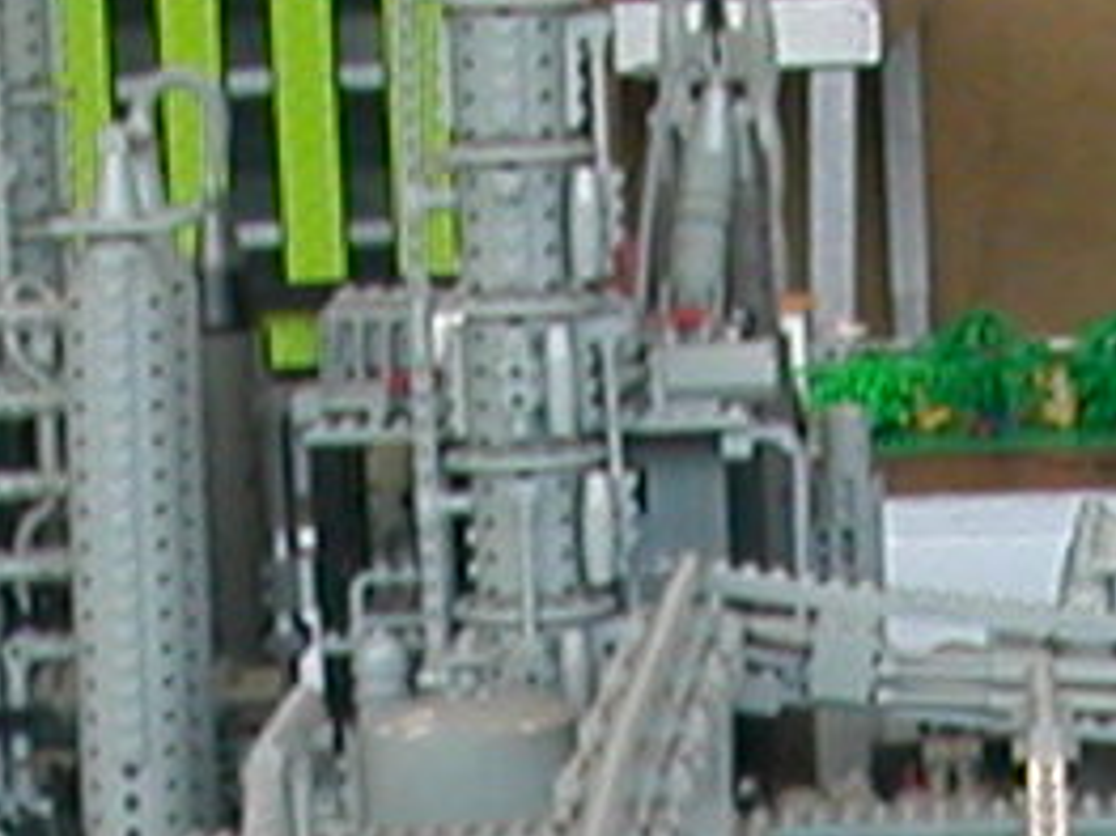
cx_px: 781
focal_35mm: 225
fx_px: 7251
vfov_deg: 6.2
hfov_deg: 8.8
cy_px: 2143
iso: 100
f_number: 2.7
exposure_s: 1/36.1
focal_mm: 5.6
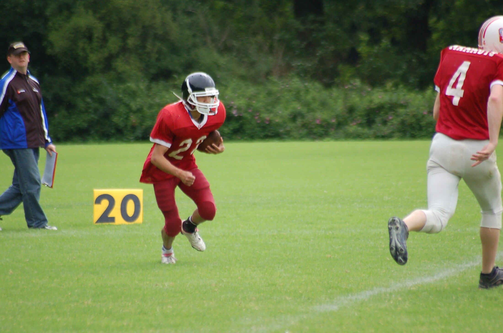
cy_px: 166
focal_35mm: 450
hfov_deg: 4.6
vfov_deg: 3.0
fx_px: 6276
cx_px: 252
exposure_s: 1/500
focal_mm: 300
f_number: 5.6
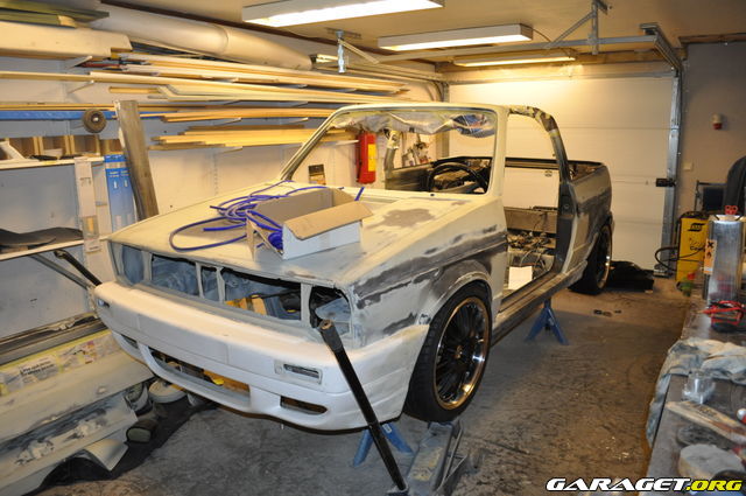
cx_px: 373
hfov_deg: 67.4
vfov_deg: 47.8
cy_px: 248
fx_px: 559
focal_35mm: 27
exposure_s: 1/60
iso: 800
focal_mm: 18
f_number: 3.5
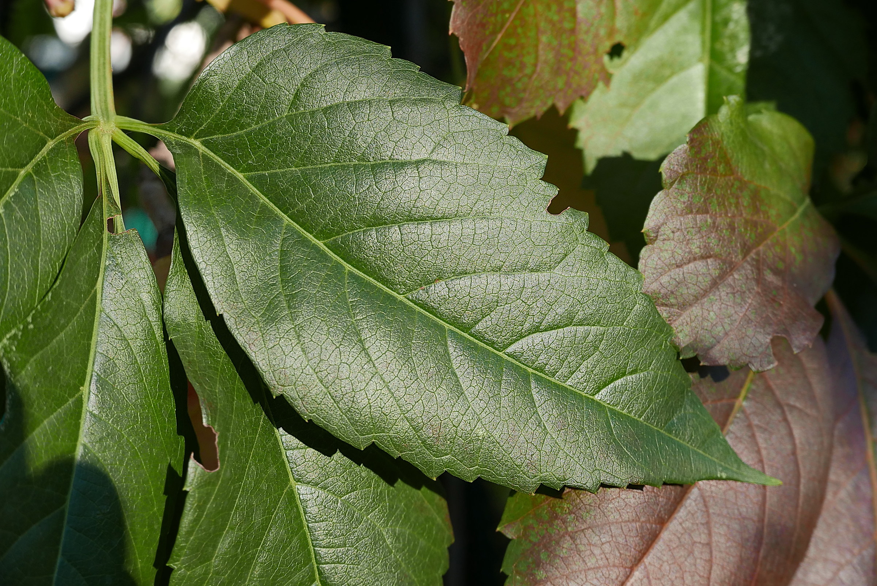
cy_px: 293
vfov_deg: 20.3
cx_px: 438
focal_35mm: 67
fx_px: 1633
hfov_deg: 30.1
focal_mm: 30.4
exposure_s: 1/200
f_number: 5
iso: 400
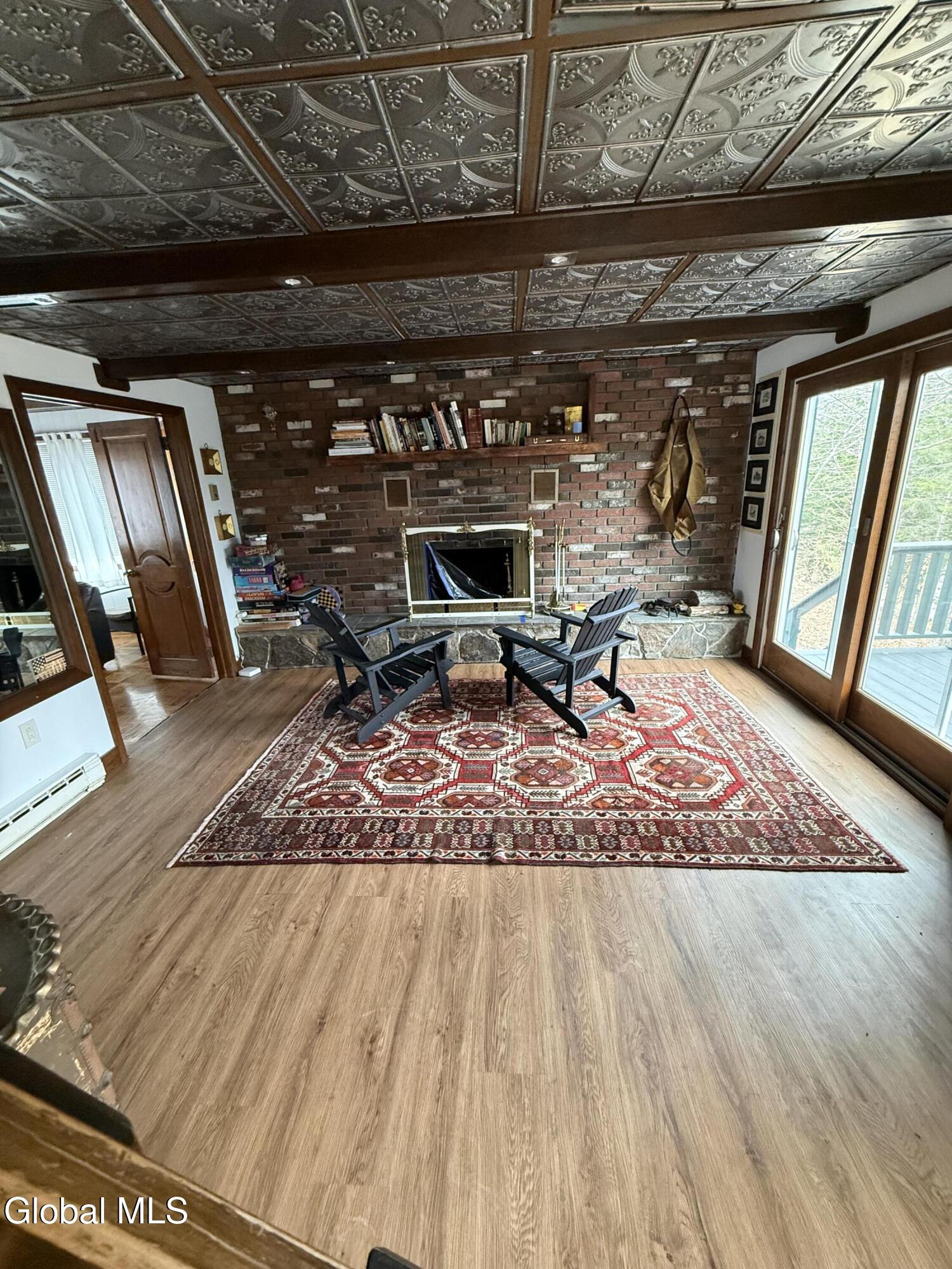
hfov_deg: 85.7
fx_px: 513
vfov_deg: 102.1
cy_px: 634
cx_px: 476
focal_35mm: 14
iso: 500
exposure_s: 1/60
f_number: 2.2
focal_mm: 2.22
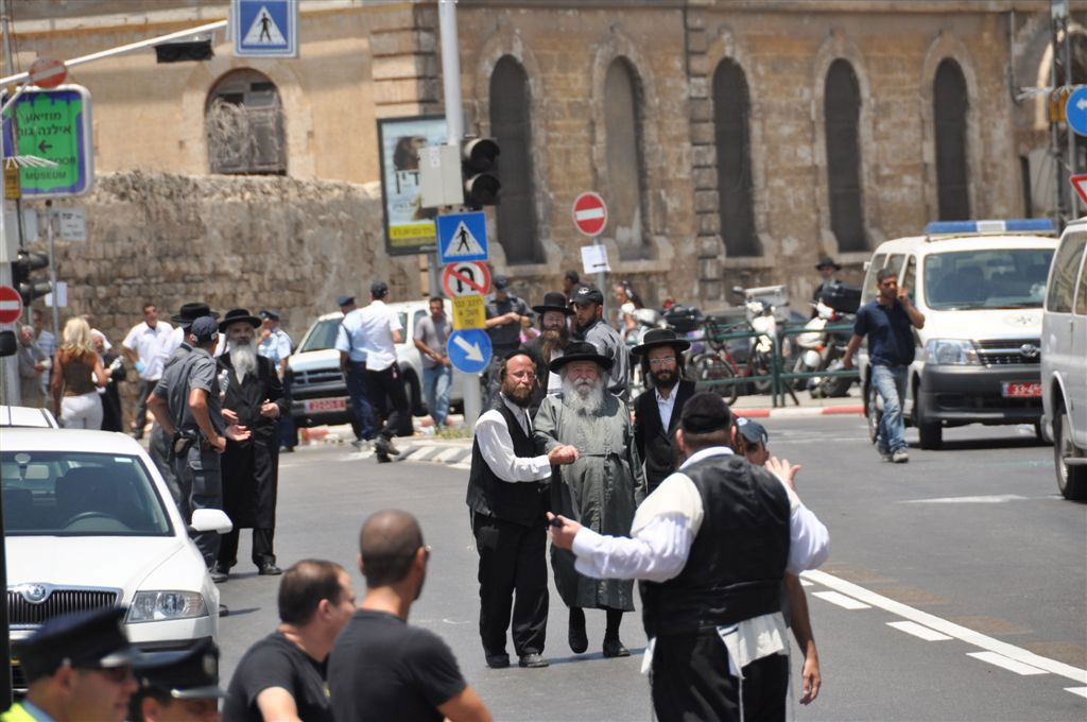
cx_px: 544
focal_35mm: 300
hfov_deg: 6.9
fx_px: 9047
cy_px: 361
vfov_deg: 4.6
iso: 400
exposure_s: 1/1600
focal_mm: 200
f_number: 5.6
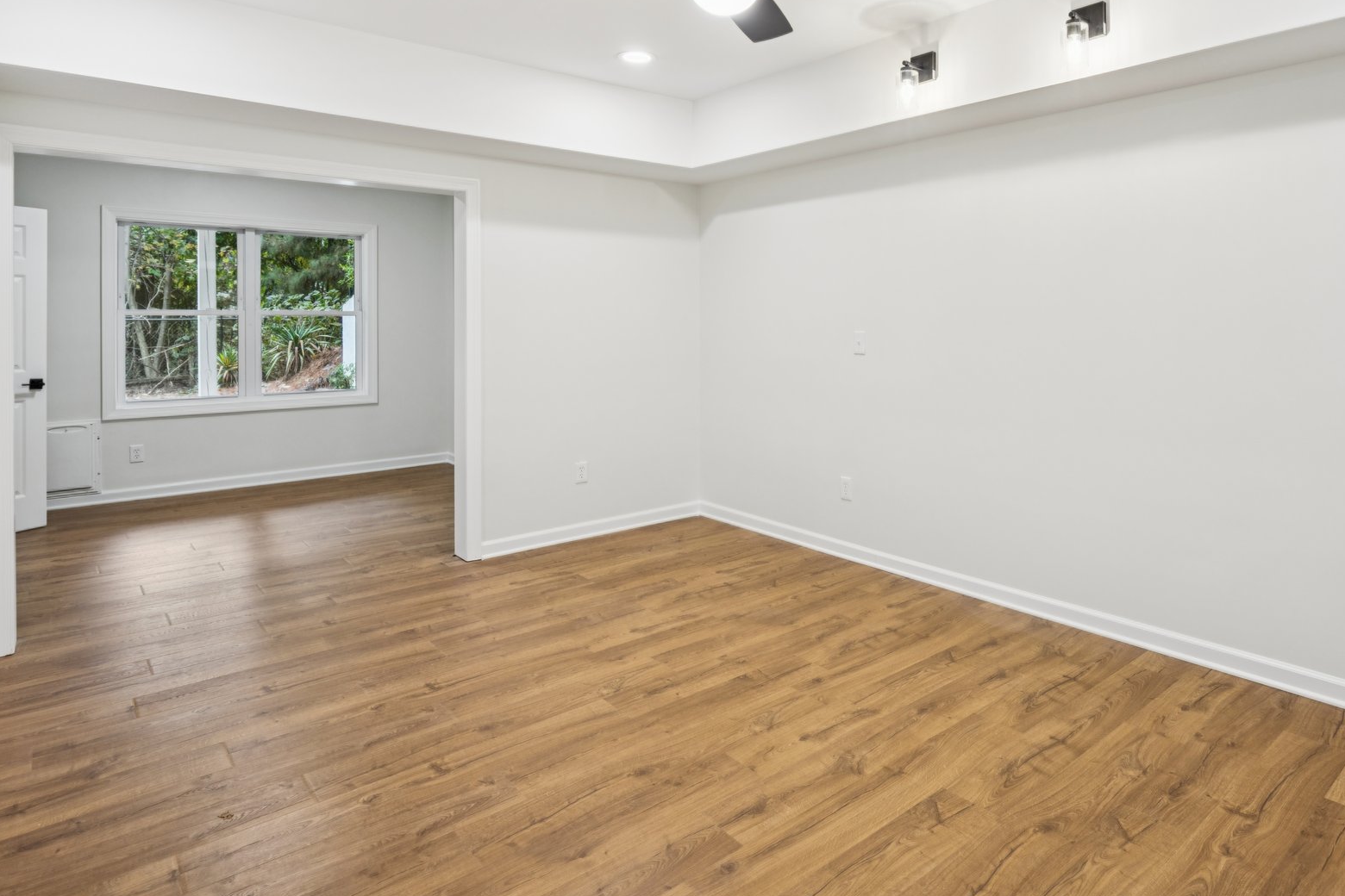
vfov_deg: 58.6
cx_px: 798
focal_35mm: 21
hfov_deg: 80.4
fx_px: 785
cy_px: 329
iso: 400
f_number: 5.6
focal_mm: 16
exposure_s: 1/60
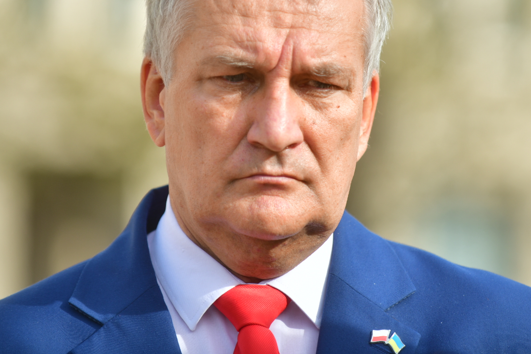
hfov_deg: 7.6
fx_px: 4012
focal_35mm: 272
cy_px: 115
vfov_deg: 5.1
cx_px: 281
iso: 100
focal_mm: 200
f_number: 3.5
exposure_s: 1/800
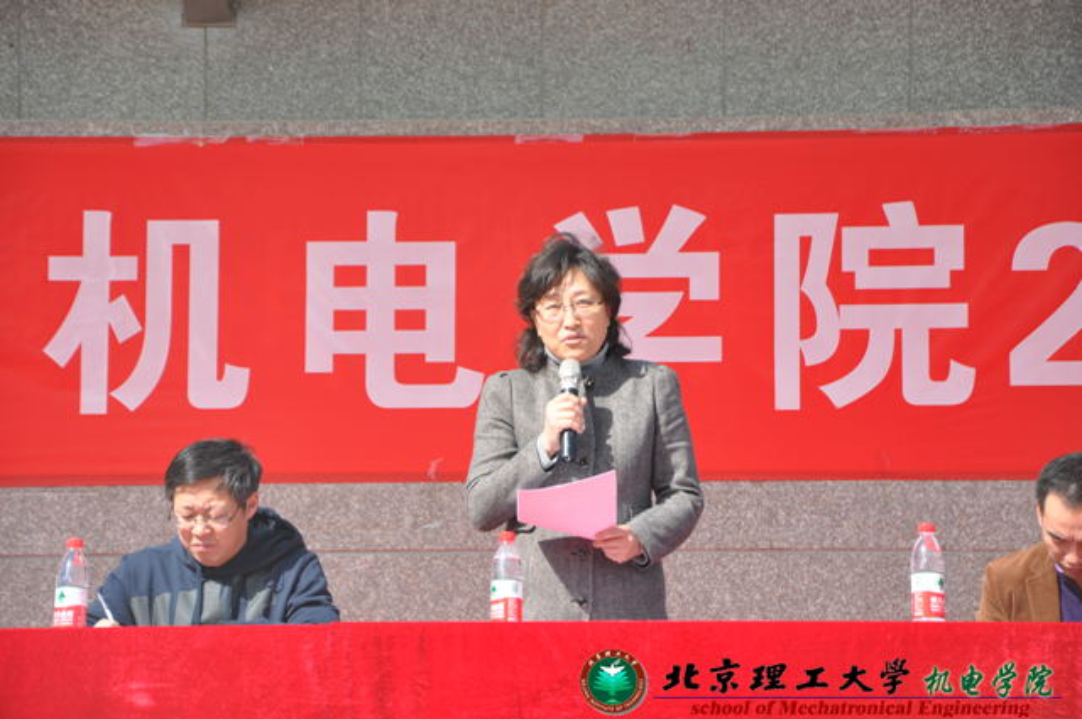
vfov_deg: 8.7
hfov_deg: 13.1
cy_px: 360
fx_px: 4728
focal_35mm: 158
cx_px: 541
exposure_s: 1/350
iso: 250
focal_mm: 105
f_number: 9.5
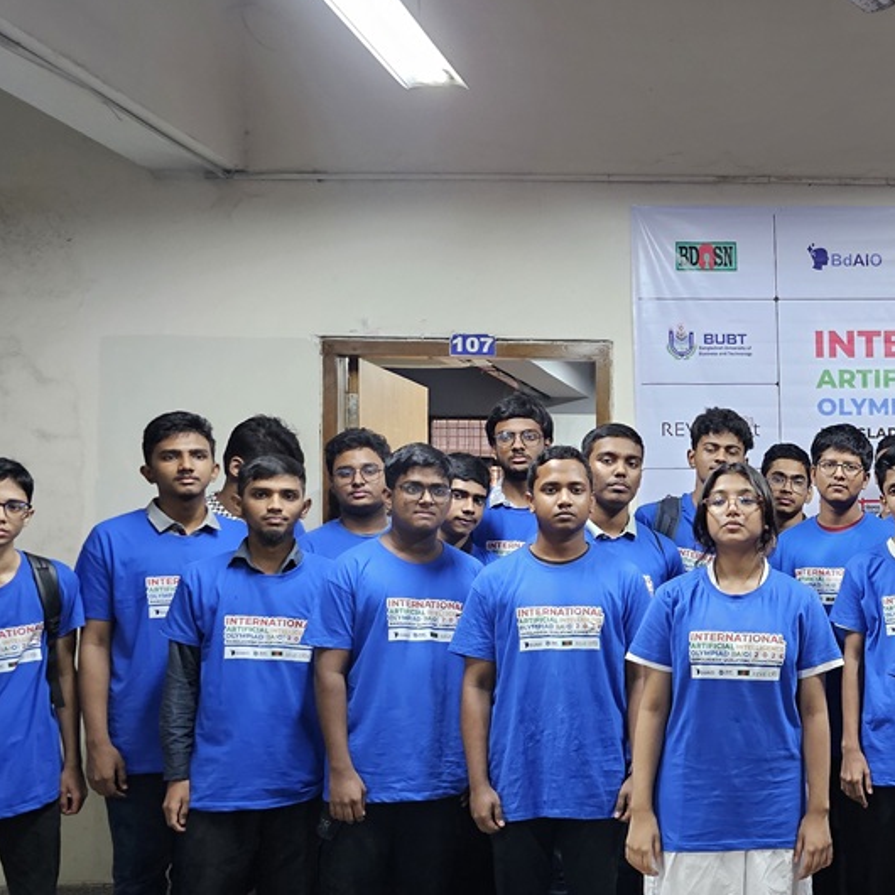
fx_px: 1346
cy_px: 520
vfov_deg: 36.7
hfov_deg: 34.1
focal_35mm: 46
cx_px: 861
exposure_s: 1/120
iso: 1000
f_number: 1.7
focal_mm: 6.3
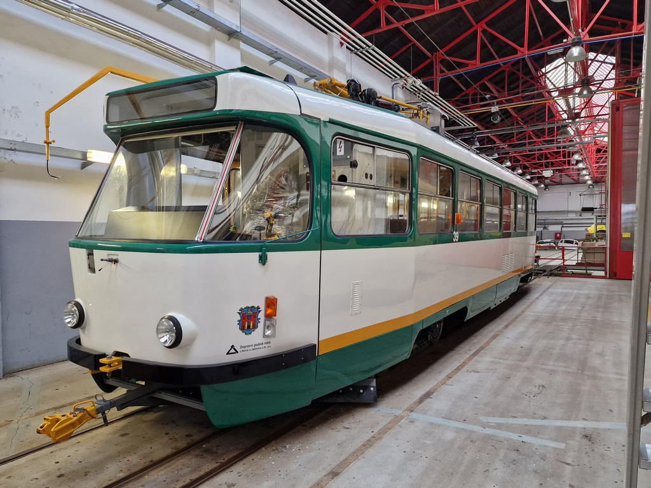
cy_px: 244
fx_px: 433
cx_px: 326
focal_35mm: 23
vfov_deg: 58.9
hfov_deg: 73.9
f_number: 1.8
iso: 320
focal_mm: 6.4
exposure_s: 1/120
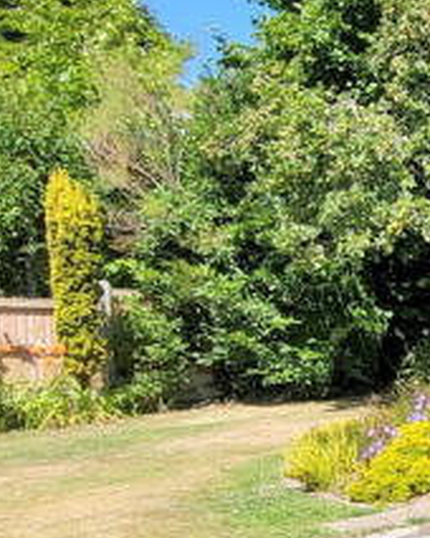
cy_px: 437
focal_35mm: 61
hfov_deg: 19.3
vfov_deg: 30.2
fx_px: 972
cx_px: 756
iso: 32
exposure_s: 1/657
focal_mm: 1.74
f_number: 2.2
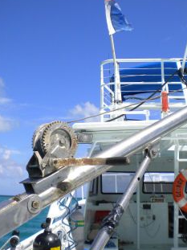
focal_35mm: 45
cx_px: 102
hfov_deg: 32.1
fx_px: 324
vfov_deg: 42.0
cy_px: 111
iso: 80
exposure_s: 1/1000
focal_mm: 6.3
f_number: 4.6
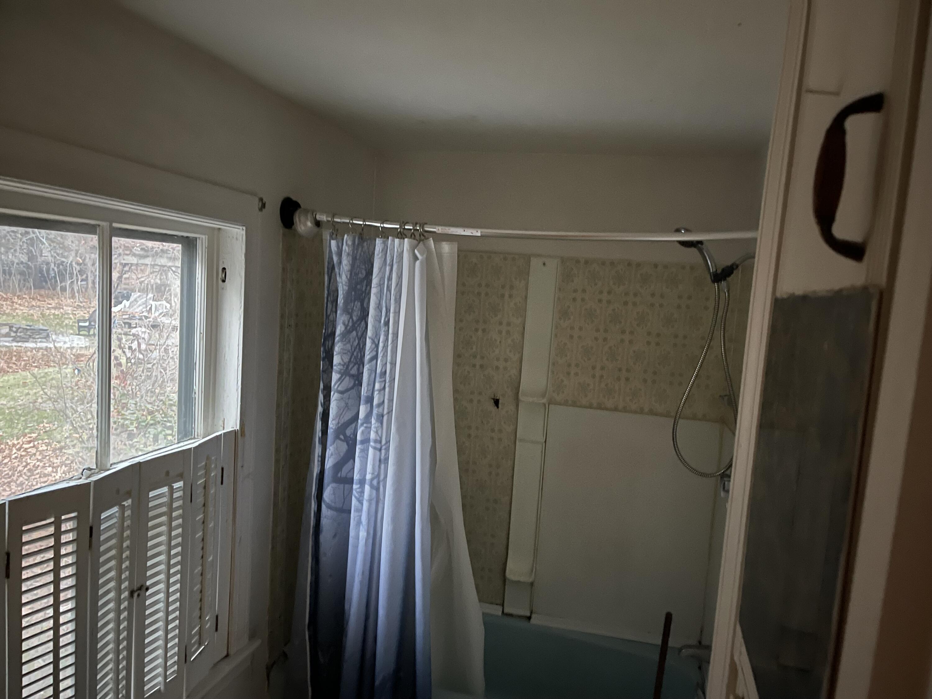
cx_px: 466
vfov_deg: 54.9
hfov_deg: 69.4
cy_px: 350
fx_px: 673
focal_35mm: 25
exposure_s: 1/9
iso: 1000
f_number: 1.6
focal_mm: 5.1
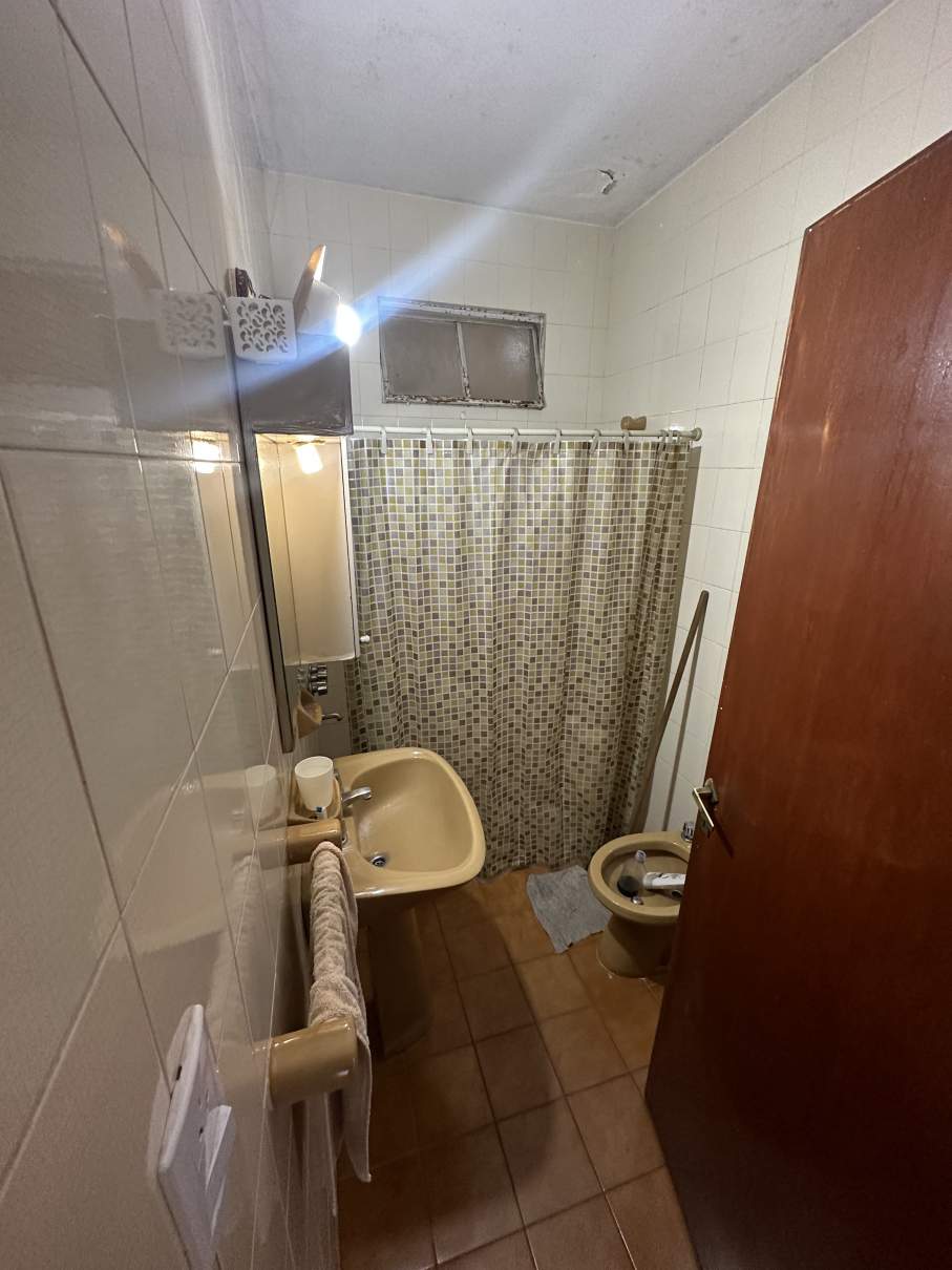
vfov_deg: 102.1
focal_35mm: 14
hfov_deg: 85.7
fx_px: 514
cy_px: 635
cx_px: 476
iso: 400
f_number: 2.2
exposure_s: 1/50
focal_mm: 2.22
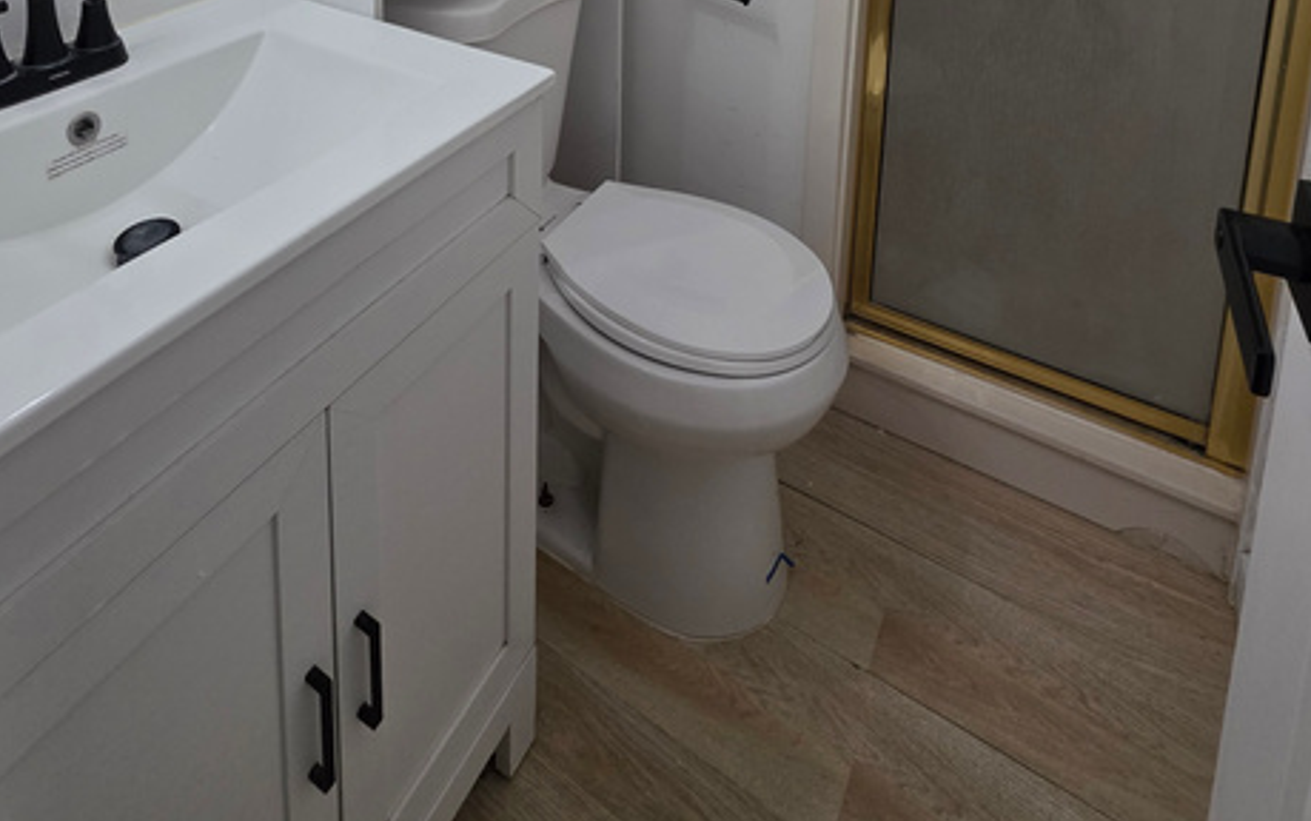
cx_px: 584
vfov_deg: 39.0
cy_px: -160
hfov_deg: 76.9
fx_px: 822
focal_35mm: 23
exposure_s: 1/120
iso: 125
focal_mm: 2.2
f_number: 1.9
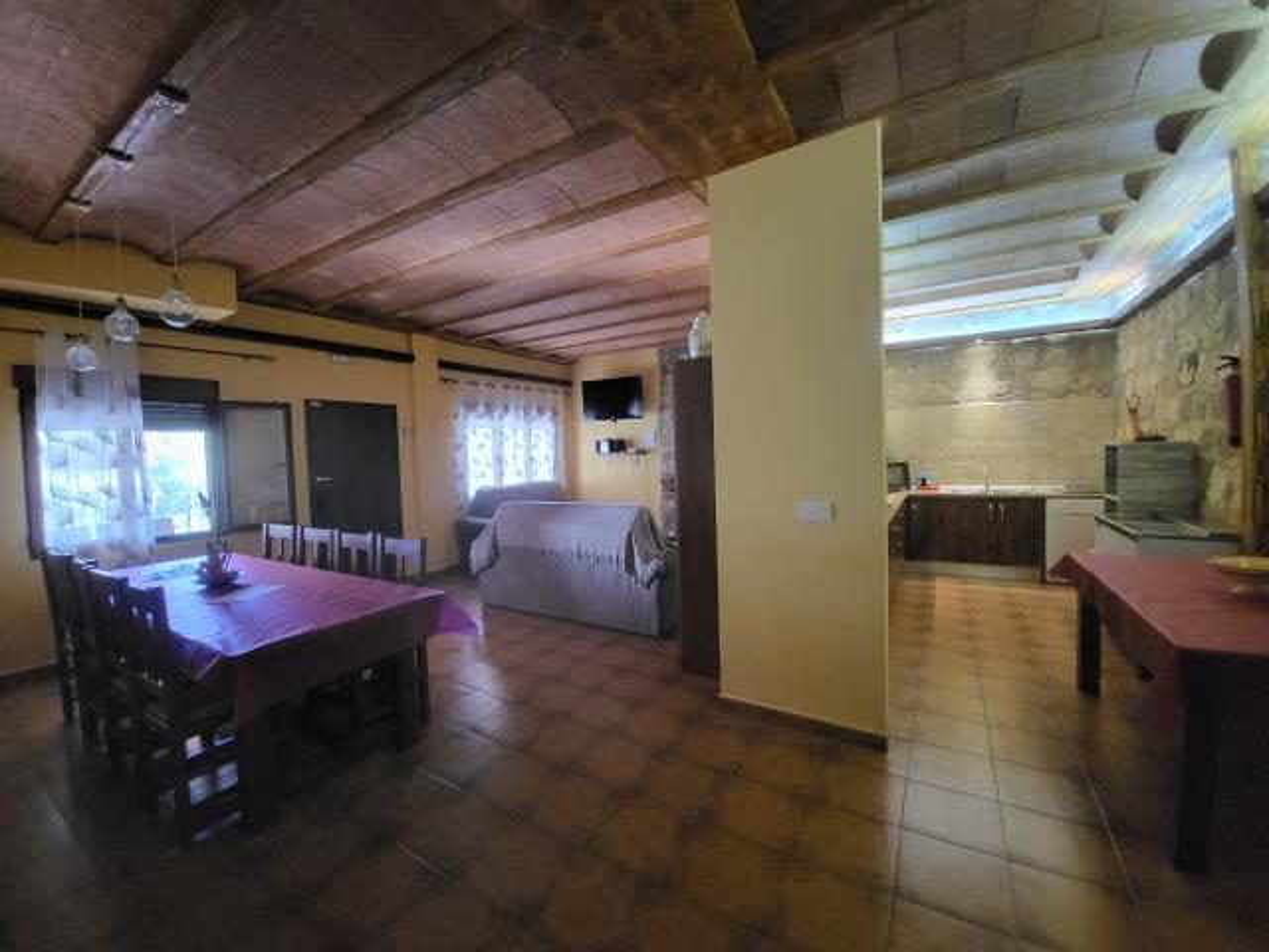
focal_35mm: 13
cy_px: 476
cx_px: 634
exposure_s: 1/25
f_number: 2.2
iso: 800
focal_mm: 1.74
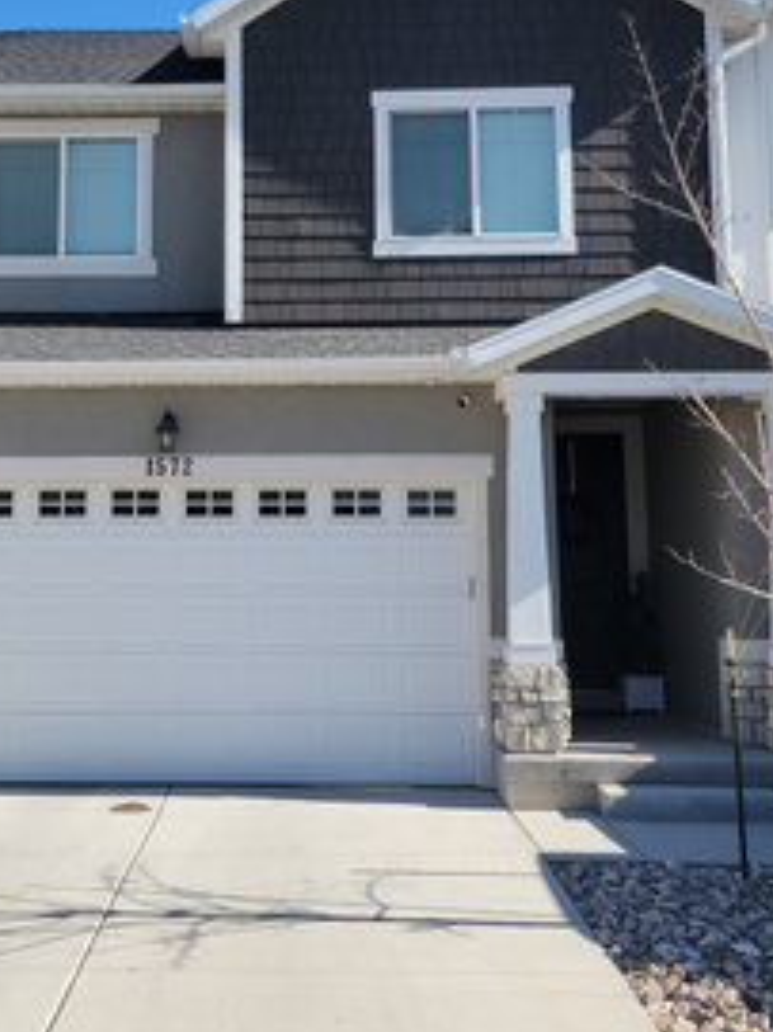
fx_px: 1371
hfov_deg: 31.3
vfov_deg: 41.0
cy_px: 388
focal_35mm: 46
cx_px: 259
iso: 40
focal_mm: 5.4
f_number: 1.8
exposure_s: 1/1973
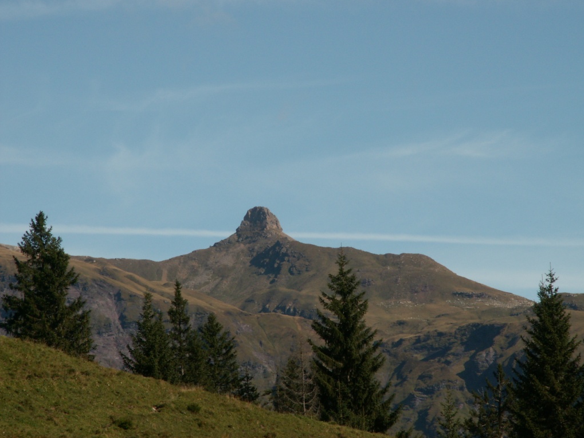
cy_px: 219
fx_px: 3289
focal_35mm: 195
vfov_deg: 7.6
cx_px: 293
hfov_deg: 10.1
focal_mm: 31.75
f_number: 8
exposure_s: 1/200
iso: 50
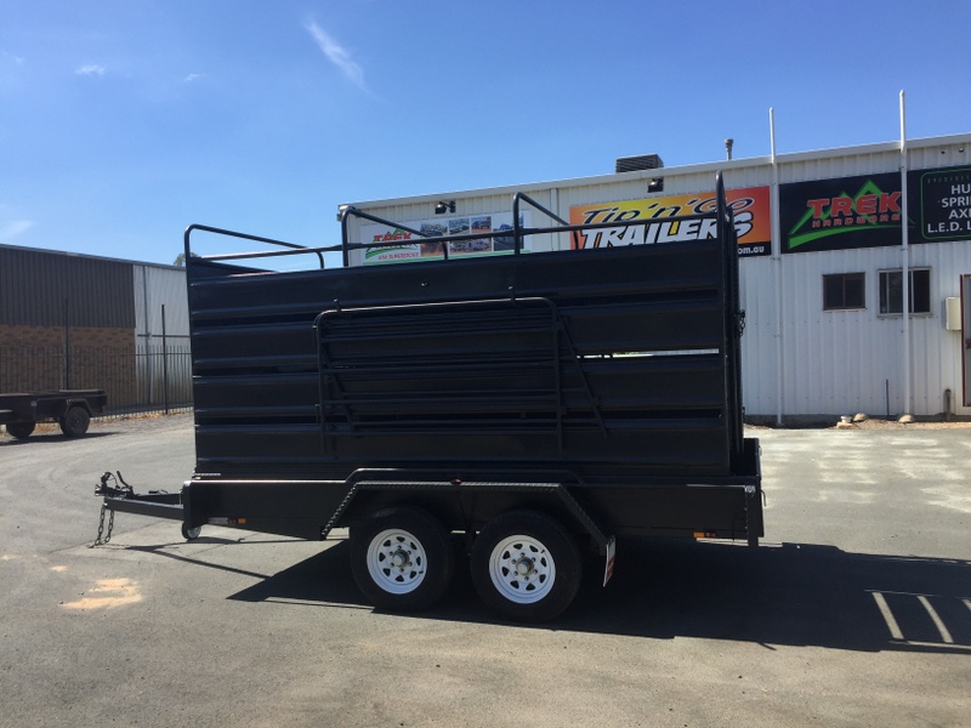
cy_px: 364
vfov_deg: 48.2
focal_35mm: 29
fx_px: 813
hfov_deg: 61.7
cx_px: 486
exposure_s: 1/1412
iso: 32
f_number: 2.2
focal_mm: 4.15
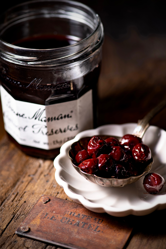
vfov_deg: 19.5
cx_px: 83
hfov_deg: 13.0
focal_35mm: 105
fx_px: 726
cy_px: 124
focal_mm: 105
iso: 64
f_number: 7.1
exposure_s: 1/250
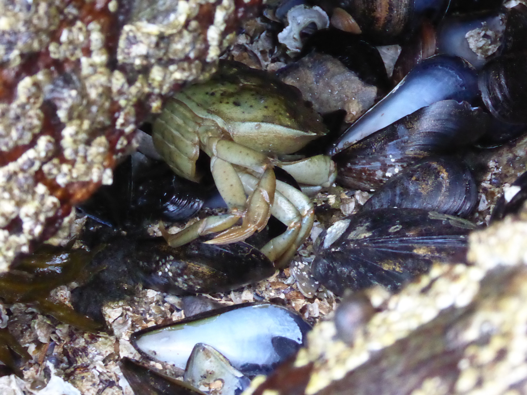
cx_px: 264
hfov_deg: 8.3
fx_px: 3623
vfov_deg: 6.2
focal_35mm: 238
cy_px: 198
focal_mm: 38.4
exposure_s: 1/80
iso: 2500
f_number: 5.6
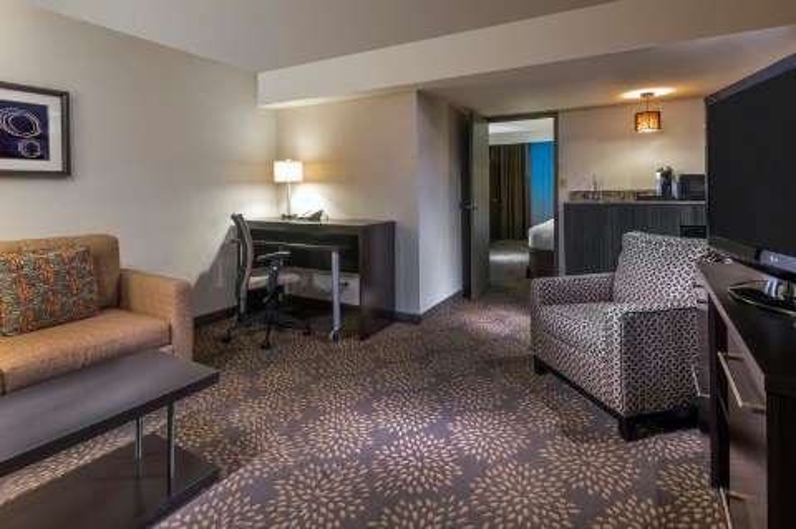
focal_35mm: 19
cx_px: 398
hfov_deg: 87.0
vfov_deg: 64.4
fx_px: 420
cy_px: 264
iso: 200
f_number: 20
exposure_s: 6
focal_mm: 19
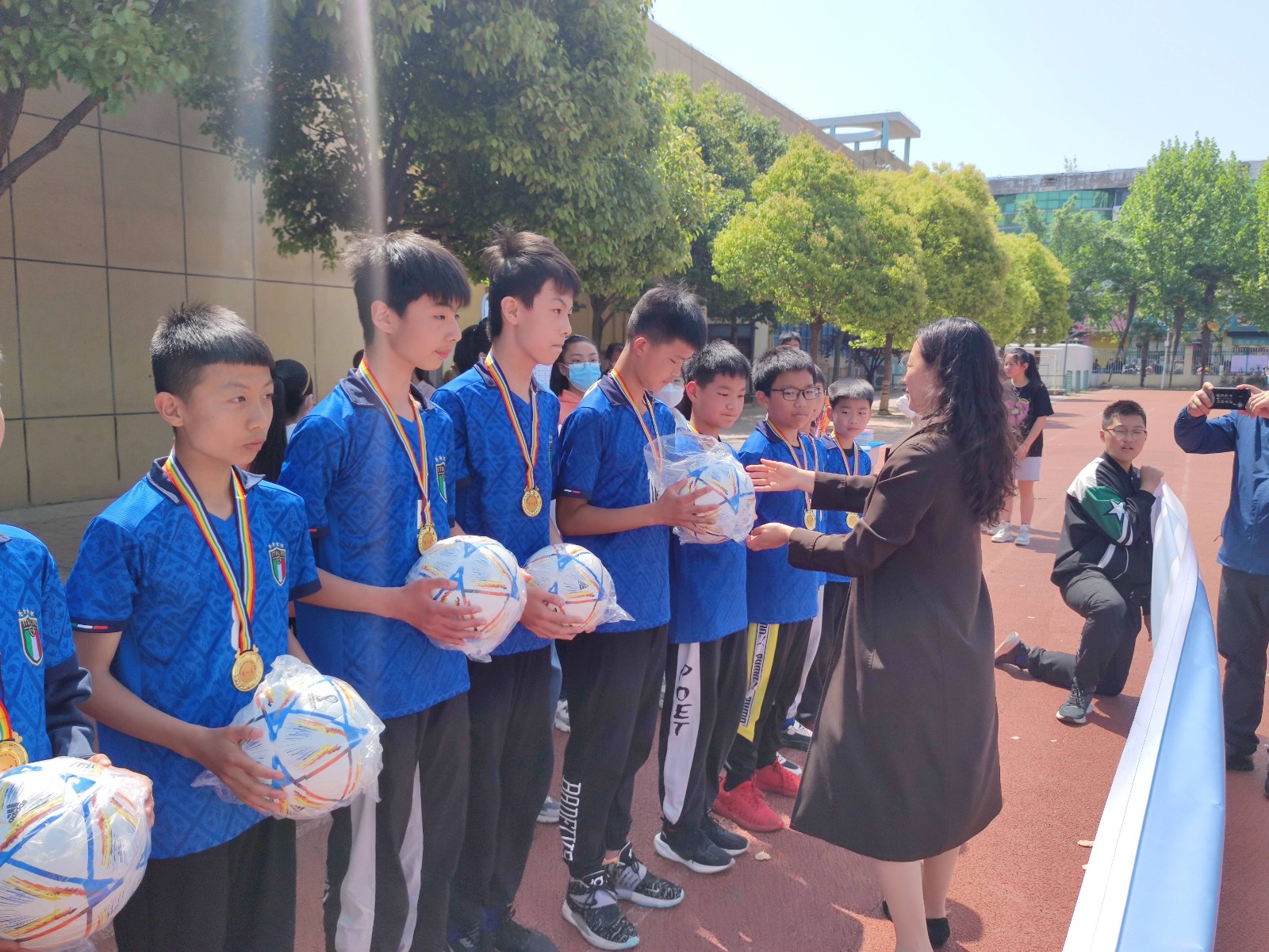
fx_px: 1026
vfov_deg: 49.7
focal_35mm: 28
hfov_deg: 63.4
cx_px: 634
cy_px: 476
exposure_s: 1/1606
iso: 50
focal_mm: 6.72
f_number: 1.69
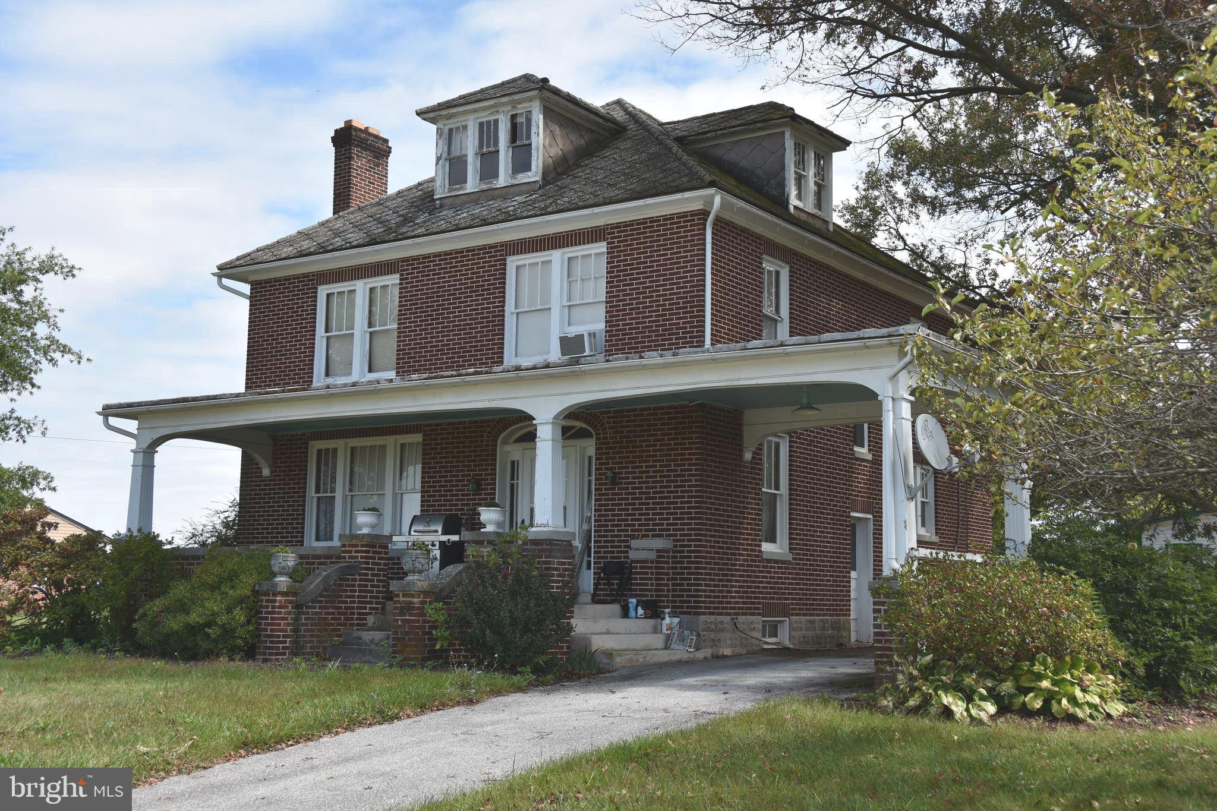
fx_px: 1420
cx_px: 608
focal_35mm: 42
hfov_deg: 46.4
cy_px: 406
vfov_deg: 31.9
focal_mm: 28
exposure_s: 1/250
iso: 100
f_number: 7.1
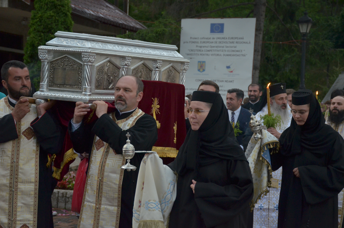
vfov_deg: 17.4
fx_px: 744
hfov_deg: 26.0
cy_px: 114
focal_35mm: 78
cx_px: 172
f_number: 4.8
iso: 1600
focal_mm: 52
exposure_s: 1/320
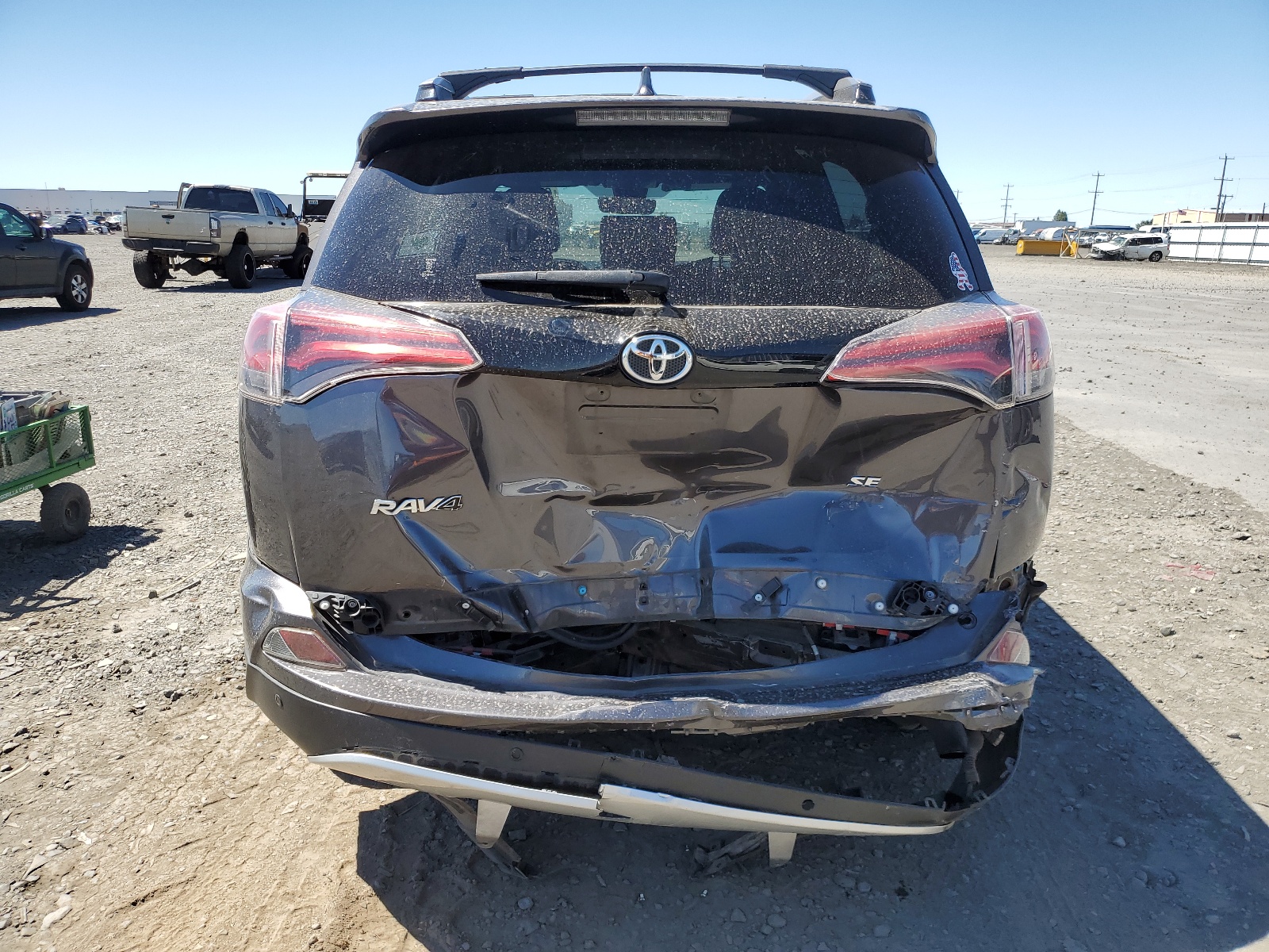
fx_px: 953
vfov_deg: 53.1
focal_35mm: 26
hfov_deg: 67.3
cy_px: 476
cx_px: 634
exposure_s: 1/1667
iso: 50
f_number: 1.5
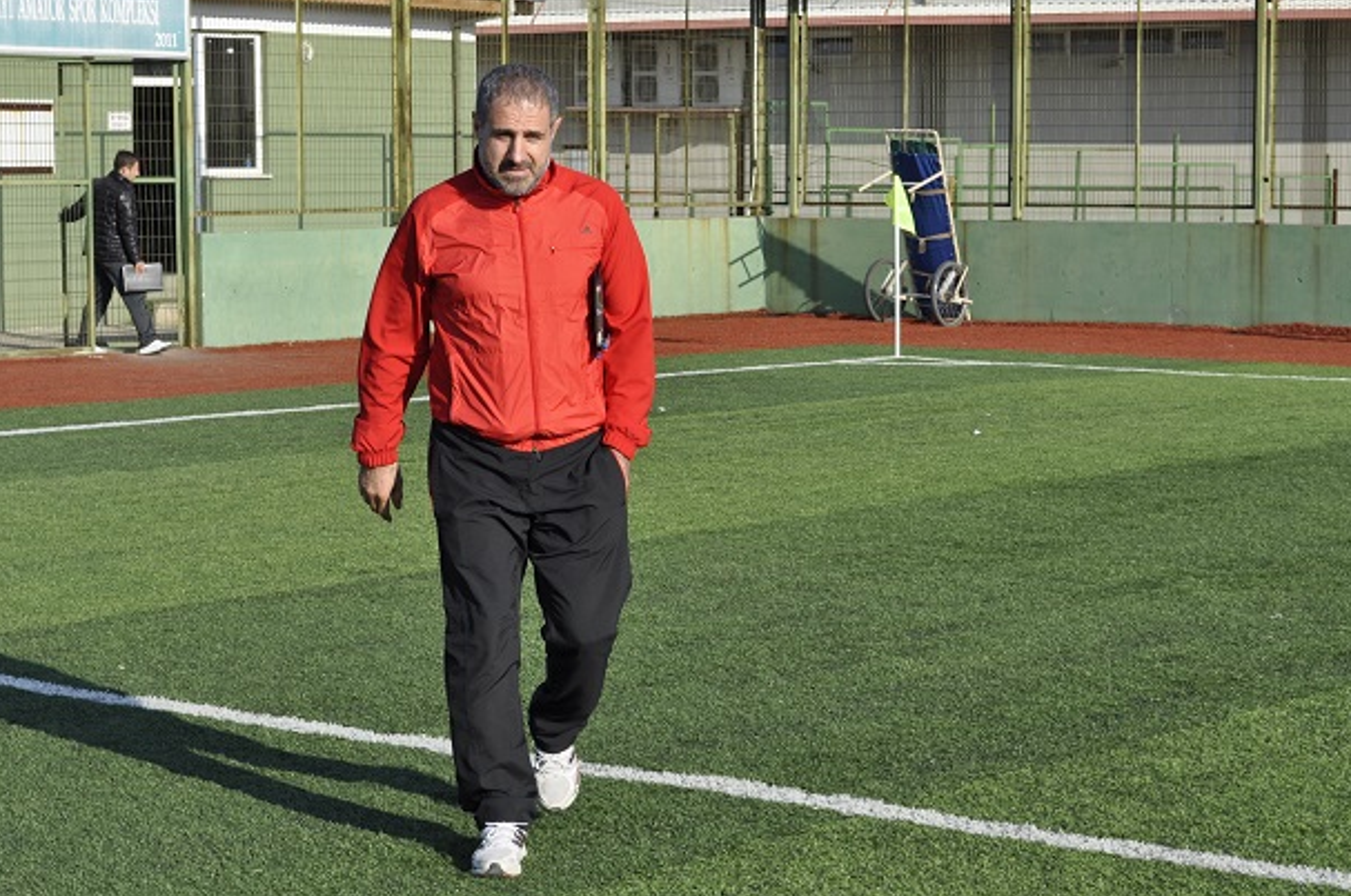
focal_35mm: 88
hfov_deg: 23.3
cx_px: 657
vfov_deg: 15.6
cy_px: 456
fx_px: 3280
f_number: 9
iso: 200
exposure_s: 1/320
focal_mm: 55
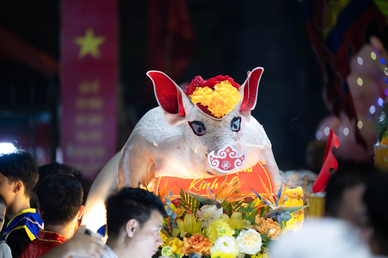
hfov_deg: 10.3
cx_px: 194
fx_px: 2155
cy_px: 129
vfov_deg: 6.9
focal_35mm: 200
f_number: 2.8
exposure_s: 1/250
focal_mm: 200
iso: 3200
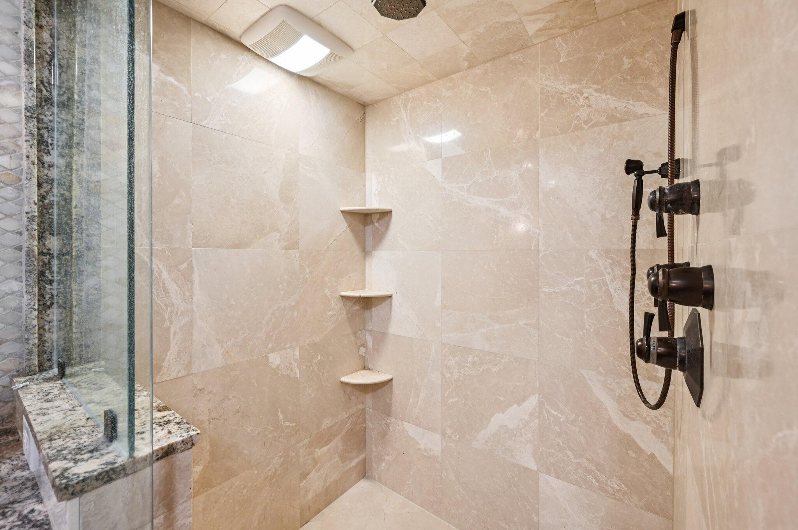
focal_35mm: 14
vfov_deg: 81.1
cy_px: 265
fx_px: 310
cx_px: 399
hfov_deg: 104.3
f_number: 8
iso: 400
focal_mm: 14
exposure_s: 1/15
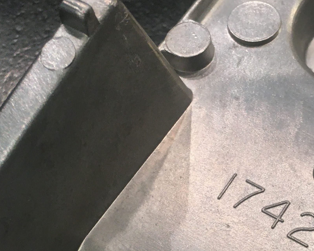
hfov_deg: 26.5
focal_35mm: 71
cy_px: 182
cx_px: 220
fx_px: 660
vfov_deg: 21.4
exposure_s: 1/33
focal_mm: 4.15
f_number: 2.2
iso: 50
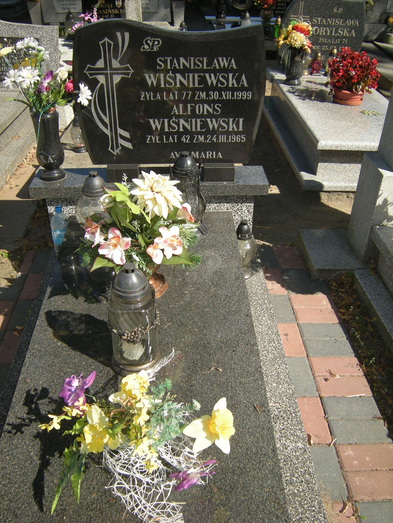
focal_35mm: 31
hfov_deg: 45.4
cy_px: 262
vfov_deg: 58.4
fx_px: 469
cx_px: 196
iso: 91
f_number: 5.8
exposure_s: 1/223
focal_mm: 5.3
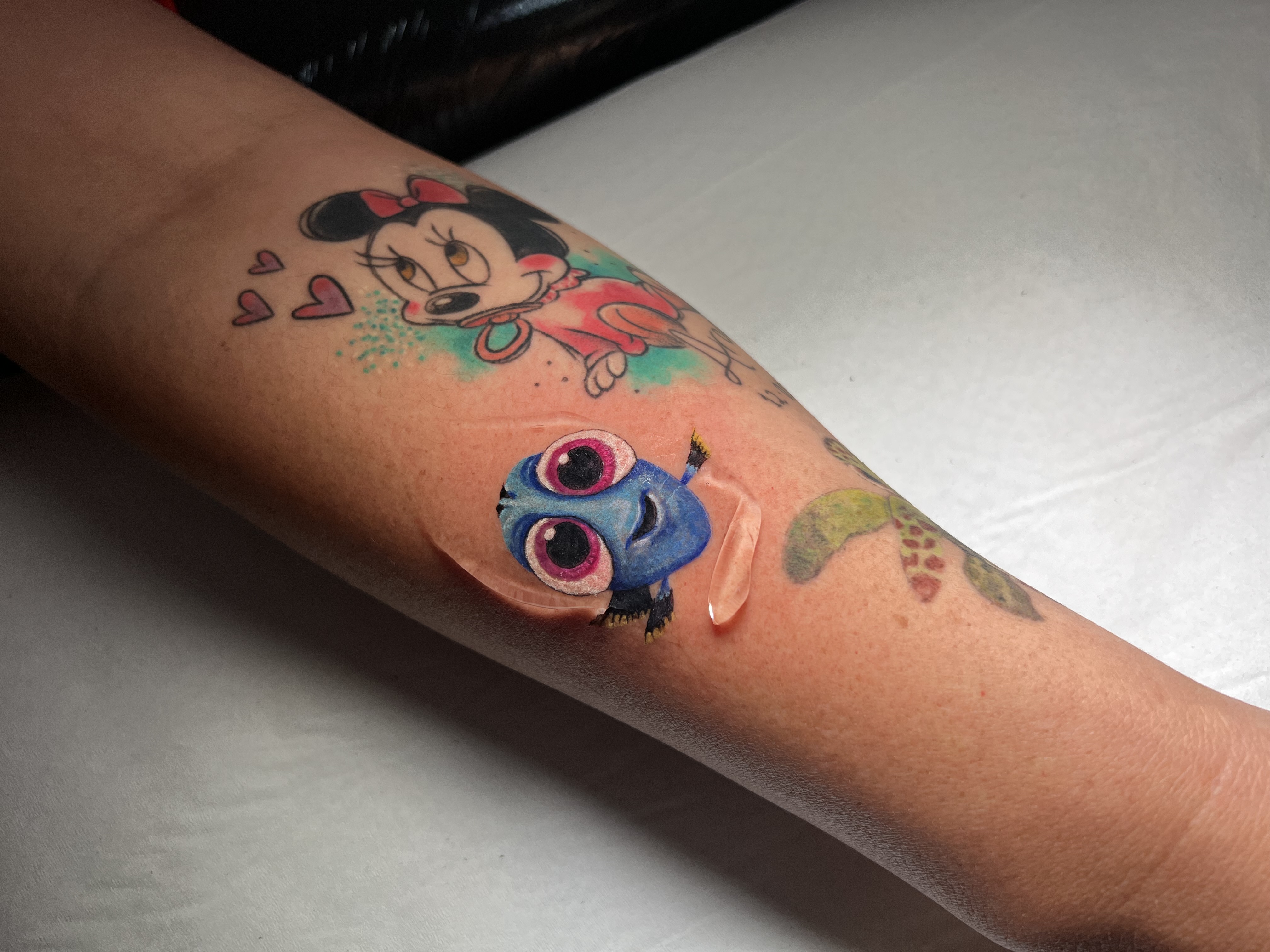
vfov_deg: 53.1
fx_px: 954
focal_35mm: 26
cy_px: 476
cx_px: 635
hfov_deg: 67.3
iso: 125
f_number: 1.5
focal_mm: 5.7
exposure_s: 1/100
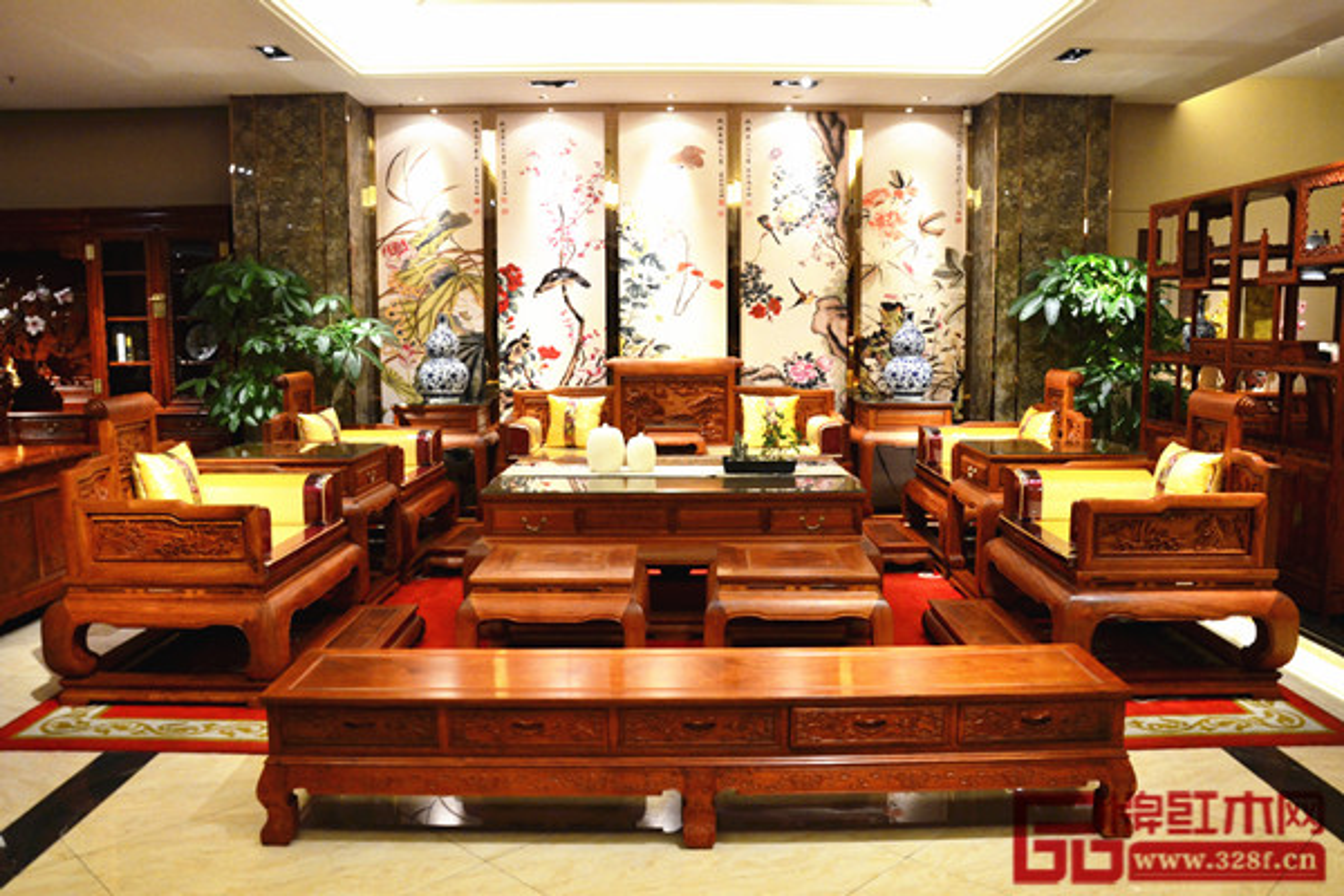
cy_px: 448
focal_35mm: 27
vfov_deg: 47.9
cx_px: 672
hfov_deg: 67.4
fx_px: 1008
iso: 2000
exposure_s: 1/100
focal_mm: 18
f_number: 5
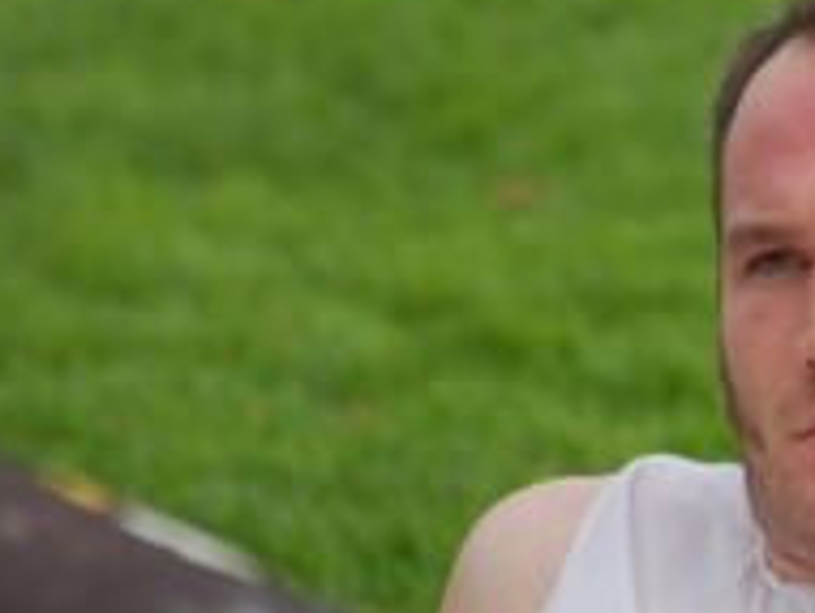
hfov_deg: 3.4
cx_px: 851
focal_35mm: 583
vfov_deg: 2.6
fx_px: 13744
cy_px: 373
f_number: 4.8
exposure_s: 1/800
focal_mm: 170
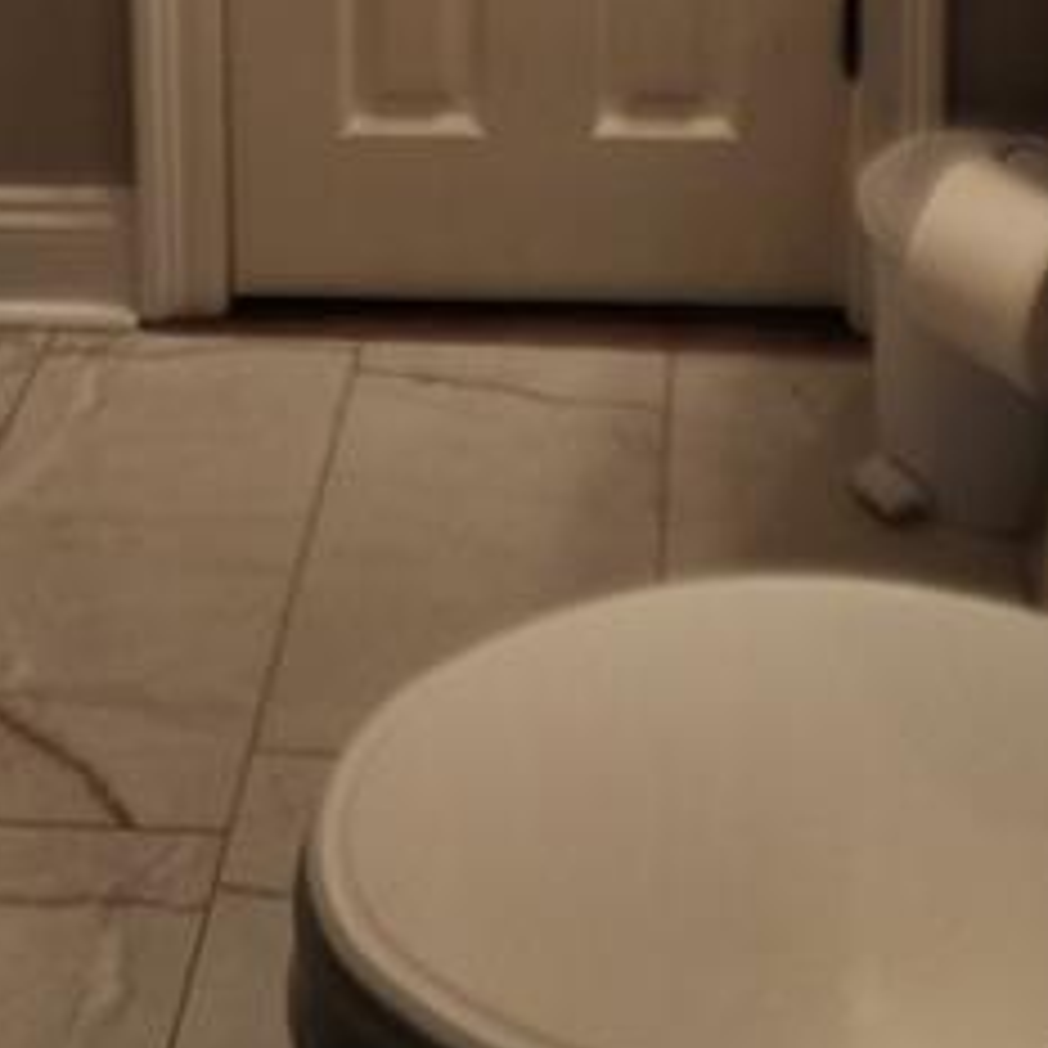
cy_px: -594
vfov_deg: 21.1
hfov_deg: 25.7
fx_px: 2295
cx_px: 612
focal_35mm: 67
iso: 200
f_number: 1.8
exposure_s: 1/120
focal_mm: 6.4
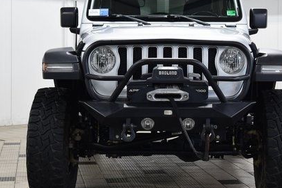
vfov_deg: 14.4
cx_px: 166
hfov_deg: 21.4
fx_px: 745
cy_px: 77
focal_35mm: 95
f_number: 6.3
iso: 500
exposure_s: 1/15
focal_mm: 40
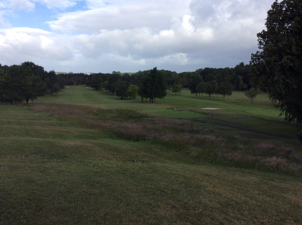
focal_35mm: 32
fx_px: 279
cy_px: 112
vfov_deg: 44.1
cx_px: 151
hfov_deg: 56.9
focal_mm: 3.3
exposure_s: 1/1003
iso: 32
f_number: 2.4
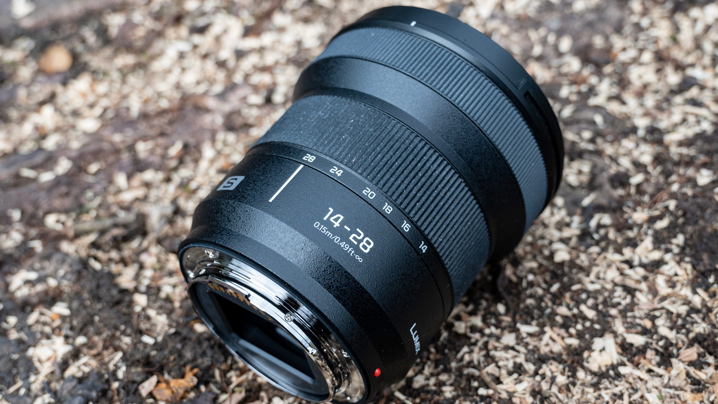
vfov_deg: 26.5
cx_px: 362
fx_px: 857
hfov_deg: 45.5
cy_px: 198
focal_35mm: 45
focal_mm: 28
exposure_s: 1/320
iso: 400
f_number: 5.6
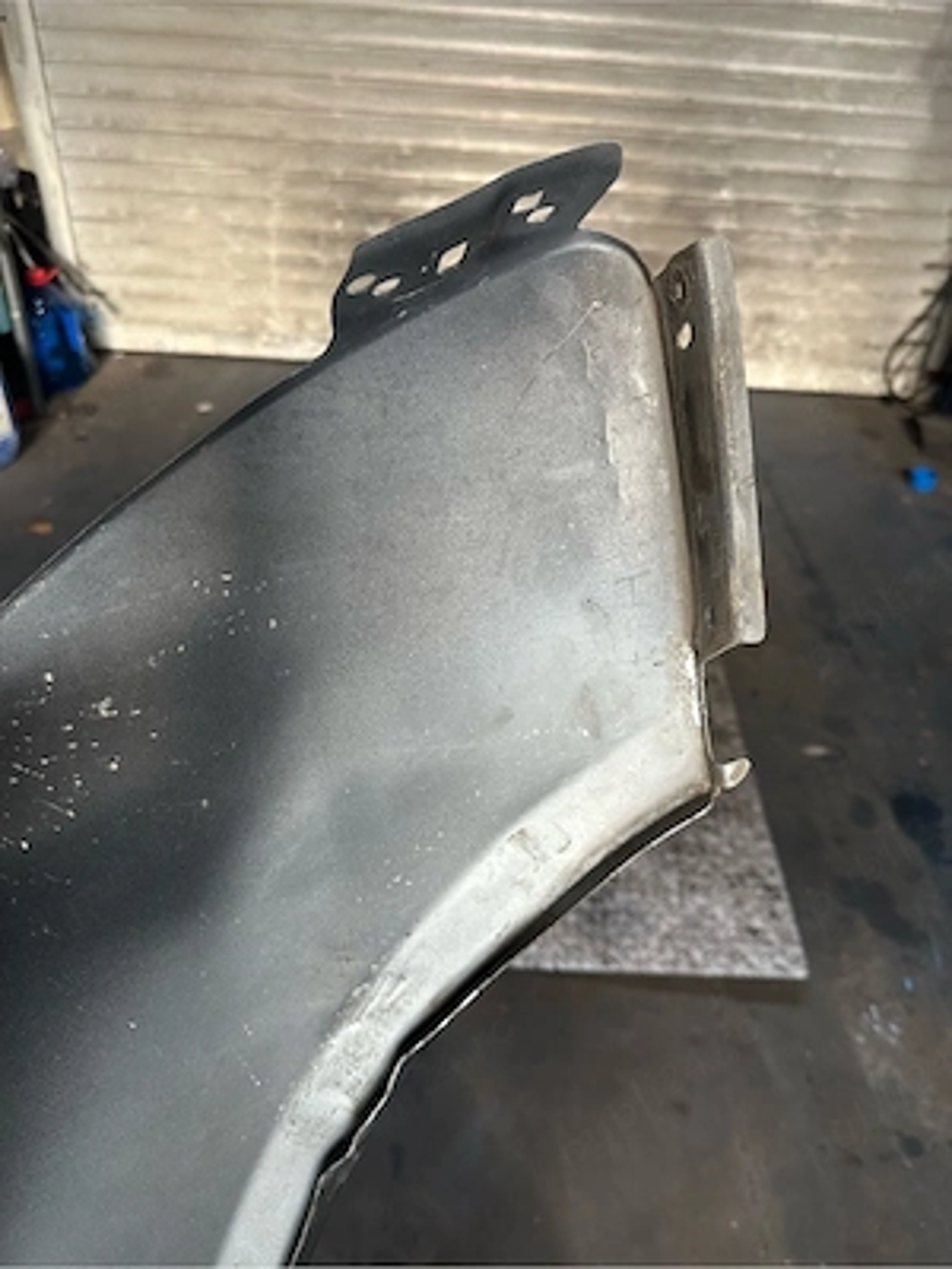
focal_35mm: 24
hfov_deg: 56.8
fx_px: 880
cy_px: 634
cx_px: 476
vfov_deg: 71.6
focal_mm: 6.86
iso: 250
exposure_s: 1/60
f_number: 1.78
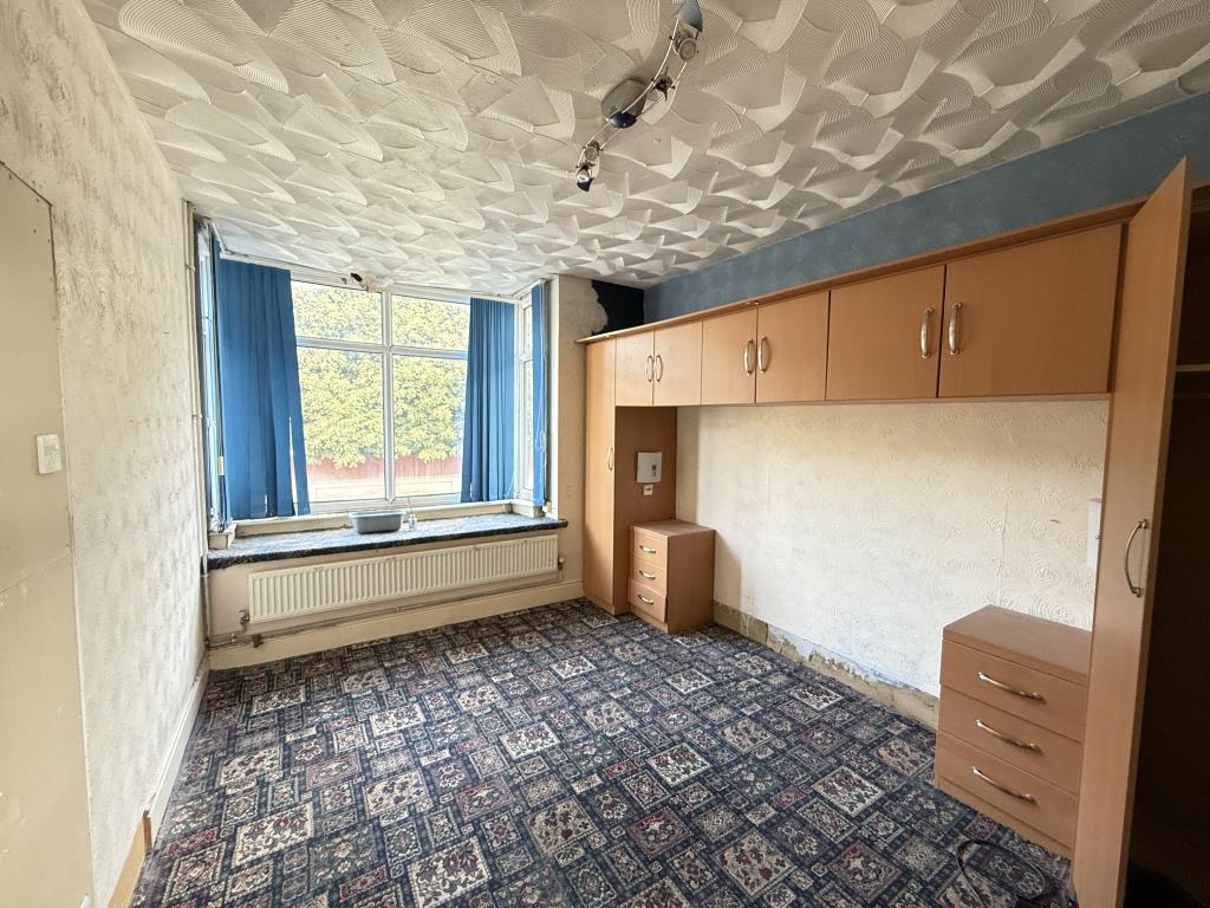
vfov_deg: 85.7
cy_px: 454
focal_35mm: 14
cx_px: 605
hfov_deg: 102.1
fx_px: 489
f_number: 2.2
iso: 400
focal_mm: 2.22
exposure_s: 1/60
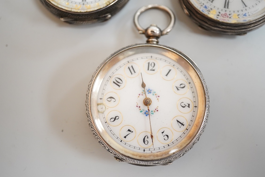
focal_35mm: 45
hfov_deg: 43.6
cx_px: 132
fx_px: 331
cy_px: 88
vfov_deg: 29.9
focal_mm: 30
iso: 2500
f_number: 5
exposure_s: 1/125
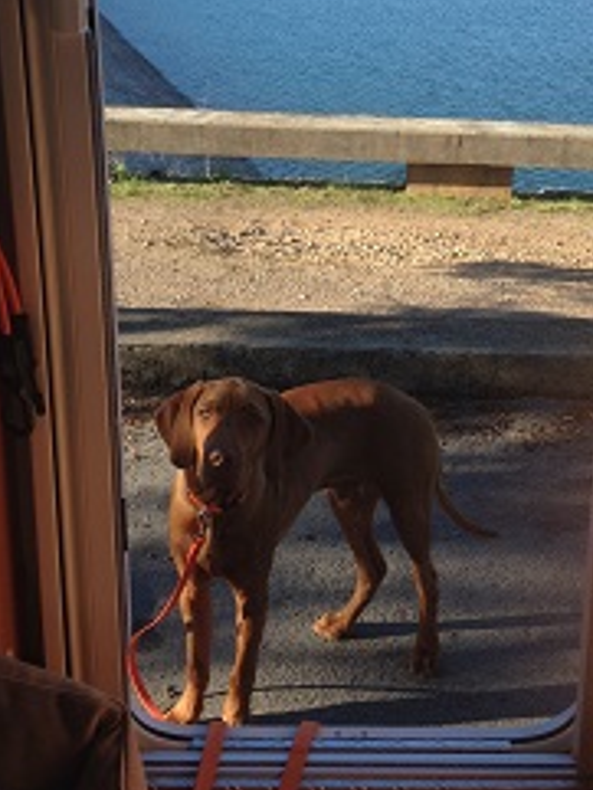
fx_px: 1324
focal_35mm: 58
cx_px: 301
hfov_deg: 25.3
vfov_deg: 32.9
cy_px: 262
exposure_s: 1/531
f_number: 2.4
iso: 50
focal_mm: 4.28
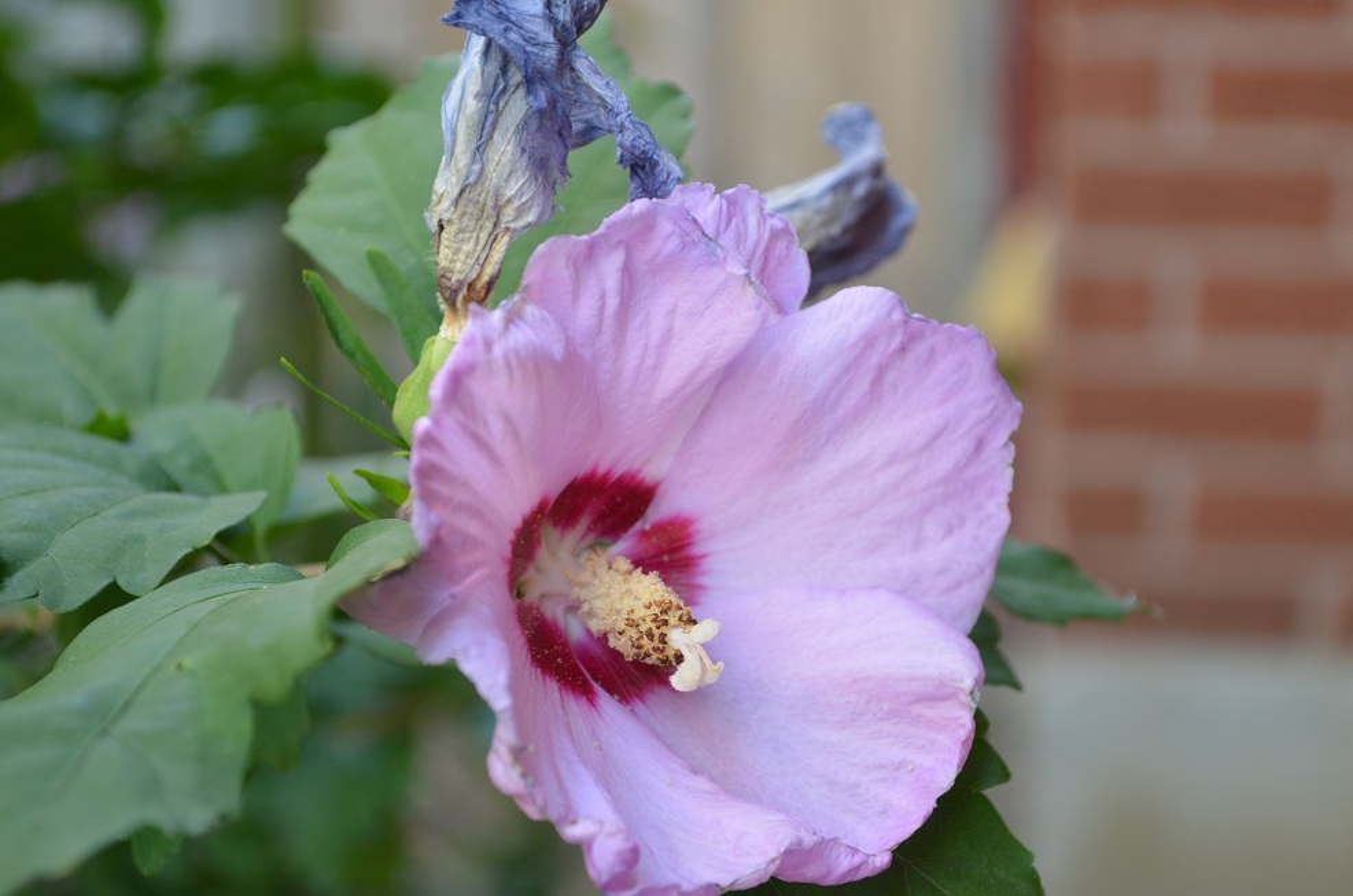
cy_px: 448
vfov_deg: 18.8
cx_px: 676
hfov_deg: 28.1
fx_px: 2700
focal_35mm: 72
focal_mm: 48
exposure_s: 1/60
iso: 560
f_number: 5.6
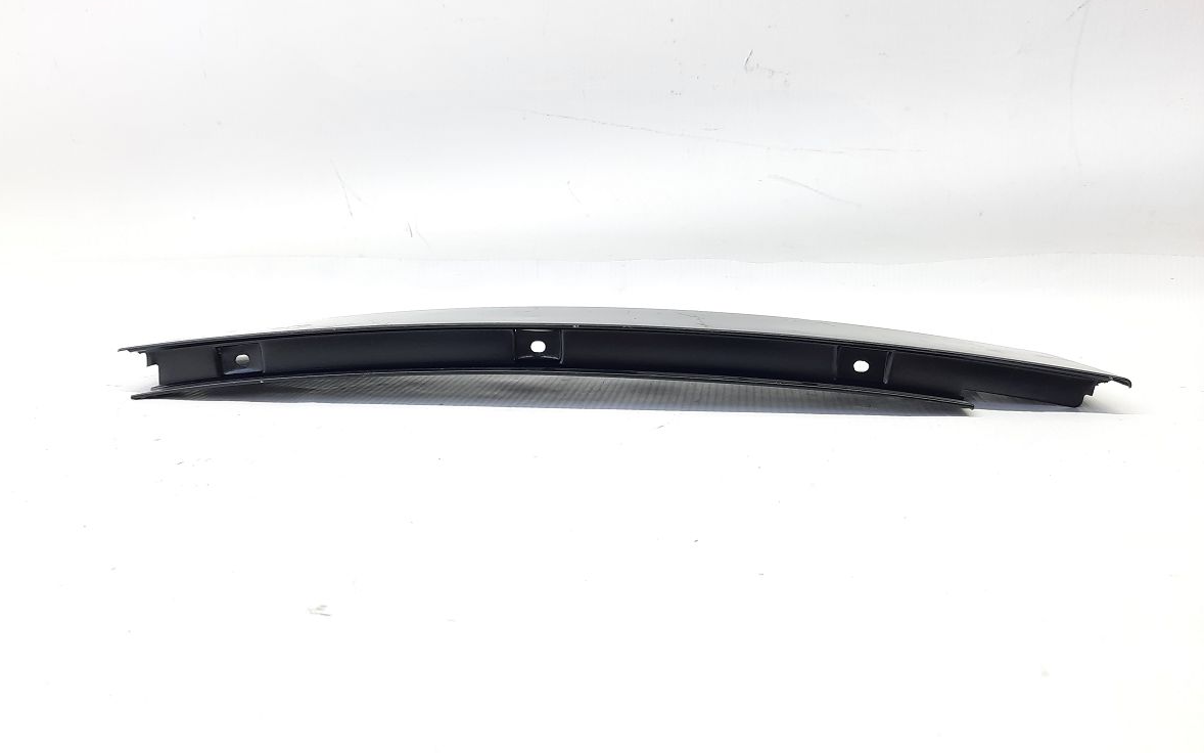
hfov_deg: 68.4
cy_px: 436
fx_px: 886
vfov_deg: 45.9
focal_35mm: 27
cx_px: 592
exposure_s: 1/50
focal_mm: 4.6
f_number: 2
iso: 100
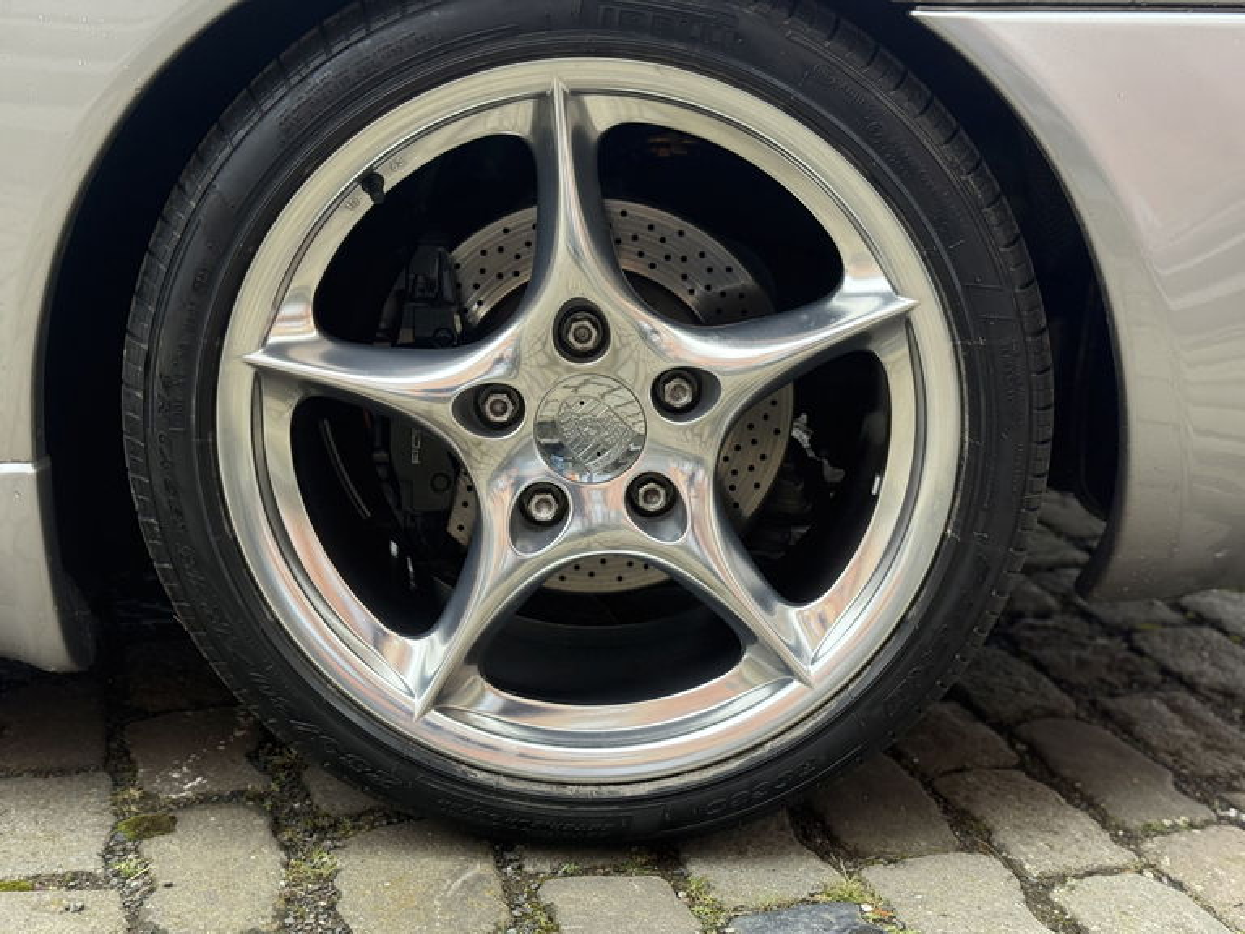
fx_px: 1726
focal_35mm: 48
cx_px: 622
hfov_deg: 39.7
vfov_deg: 30.3
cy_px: 467
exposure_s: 1/242
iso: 160
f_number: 1.78
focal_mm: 6.76
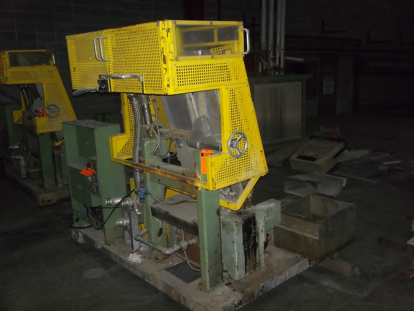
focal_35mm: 38
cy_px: 156
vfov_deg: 37.7
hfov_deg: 49.0
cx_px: 207
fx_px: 454
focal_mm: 6.3
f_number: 4.5
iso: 360
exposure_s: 1/60
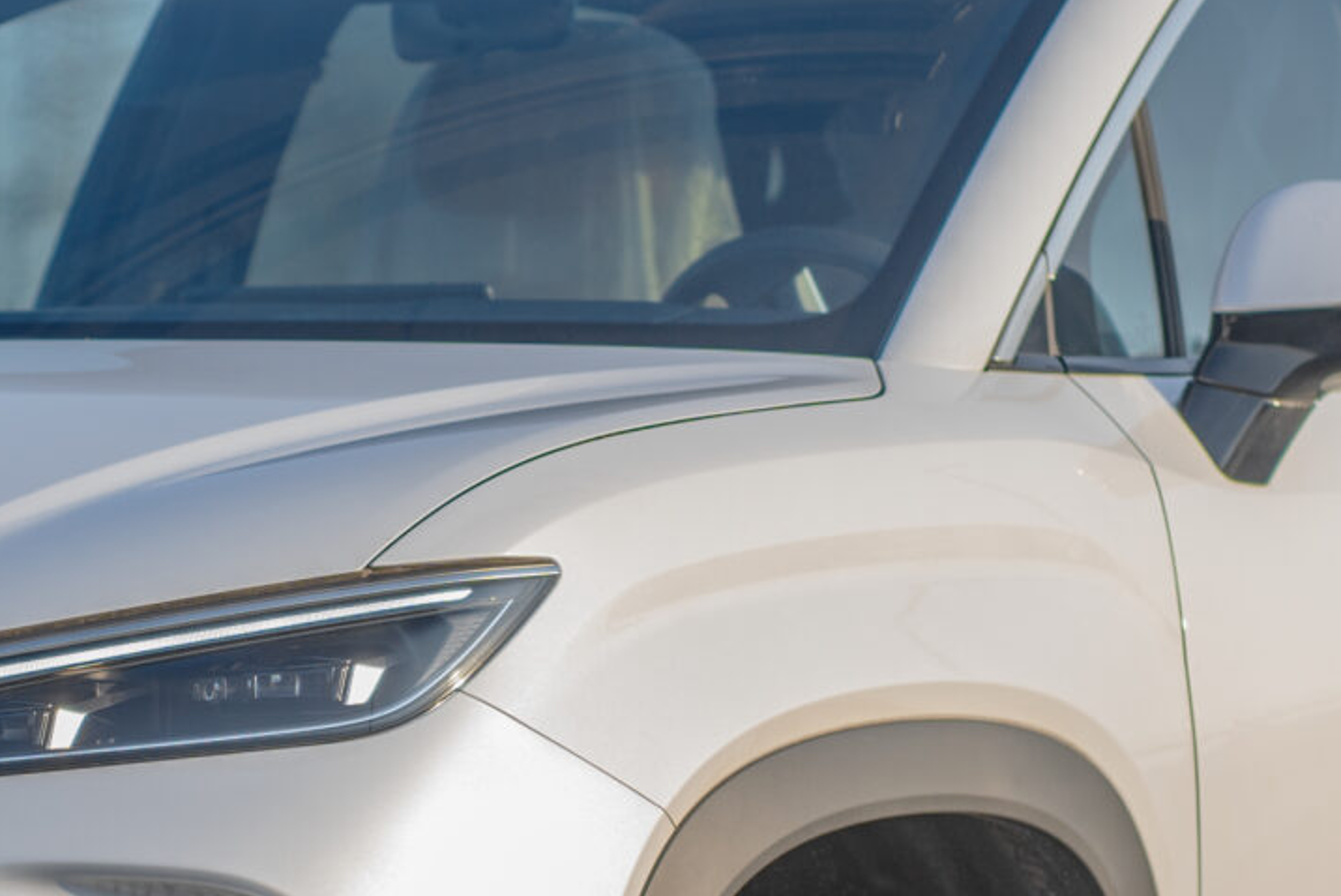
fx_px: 9987
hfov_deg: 7.7
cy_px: 846
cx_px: 384
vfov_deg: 5.1
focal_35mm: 268
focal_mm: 75
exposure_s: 1/750
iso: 125
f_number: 2.8
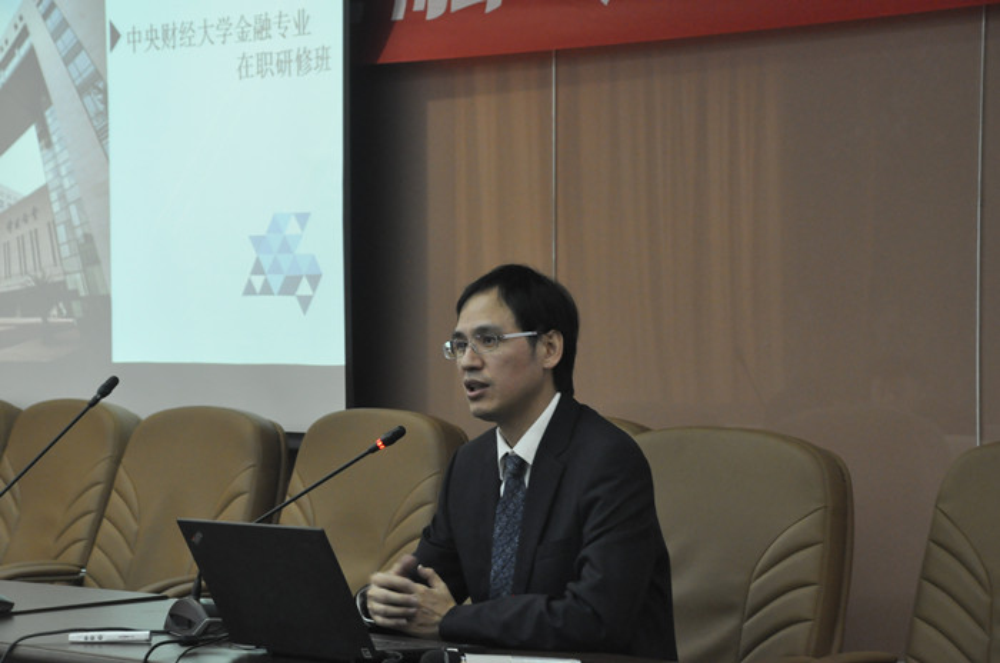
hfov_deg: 18.2
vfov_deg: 12.1
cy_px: 332
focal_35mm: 112
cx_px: 500
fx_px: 3119
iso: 1600
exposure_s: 1/50
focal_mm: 75
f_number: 5.3
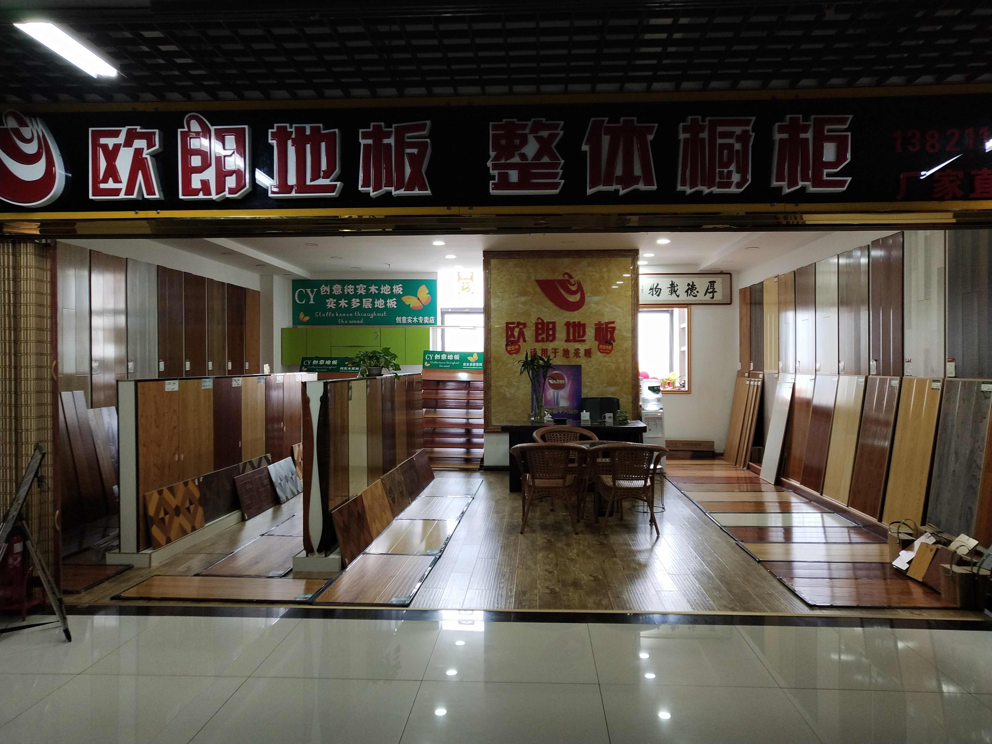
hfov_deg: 60.0
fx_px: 860
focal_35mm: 30
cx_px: 496
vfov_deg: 46.8
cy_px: 372
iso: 214
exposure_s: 1/50
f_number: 1.8
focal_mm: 3.95
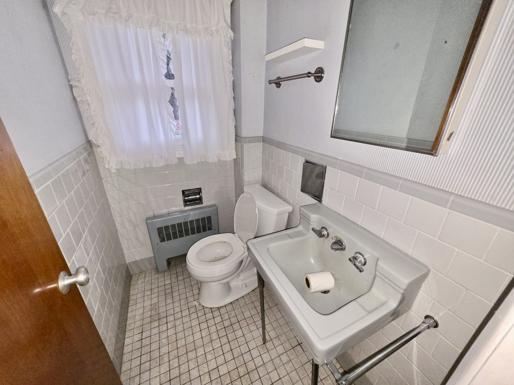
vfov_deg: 89.9
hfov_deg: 106.2
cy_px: 192
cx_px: 257
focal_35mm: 13
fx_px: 193
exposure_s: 1/48.4
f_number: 1.9
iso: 200
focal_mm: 2.2
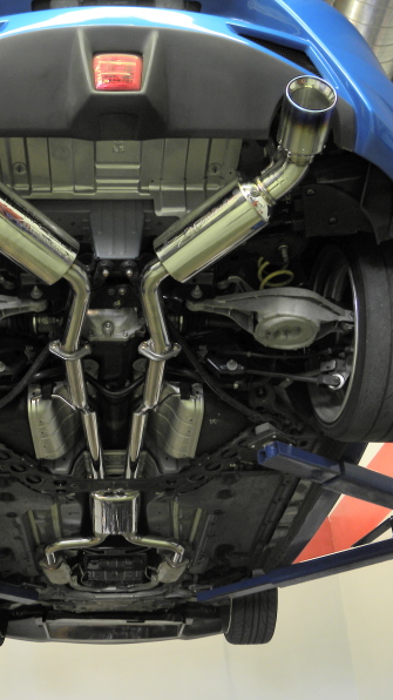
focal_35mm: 38
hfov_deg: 30.9
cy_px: 350
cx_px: 127
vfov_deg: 52.8
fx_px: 704
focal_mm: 4.6
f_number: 3.5
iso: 64
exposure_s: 1/4
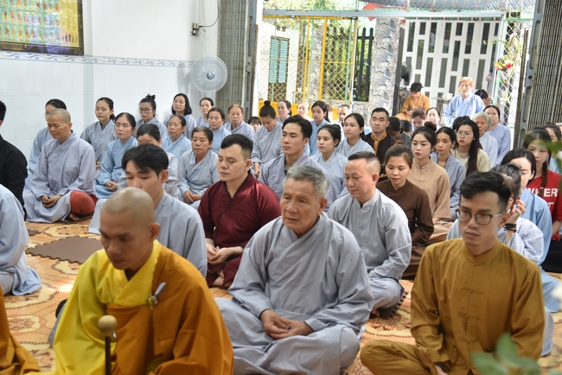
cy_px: 188
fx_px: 718
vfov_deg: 29.3
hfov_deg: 42.7
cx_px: 281
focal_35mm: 46
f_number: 4
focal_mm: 46
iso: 720
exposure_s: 1/60
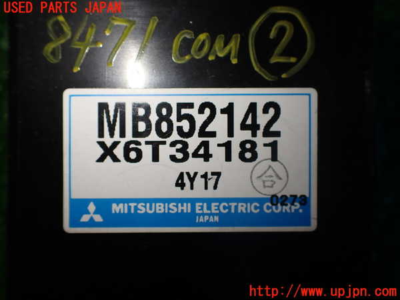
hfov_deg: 60.0
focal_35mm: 30
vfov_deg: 46.8
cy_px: 150
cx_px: 200
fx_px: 347
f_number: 2.3
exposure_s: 1/200
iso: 100
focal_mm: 5.4
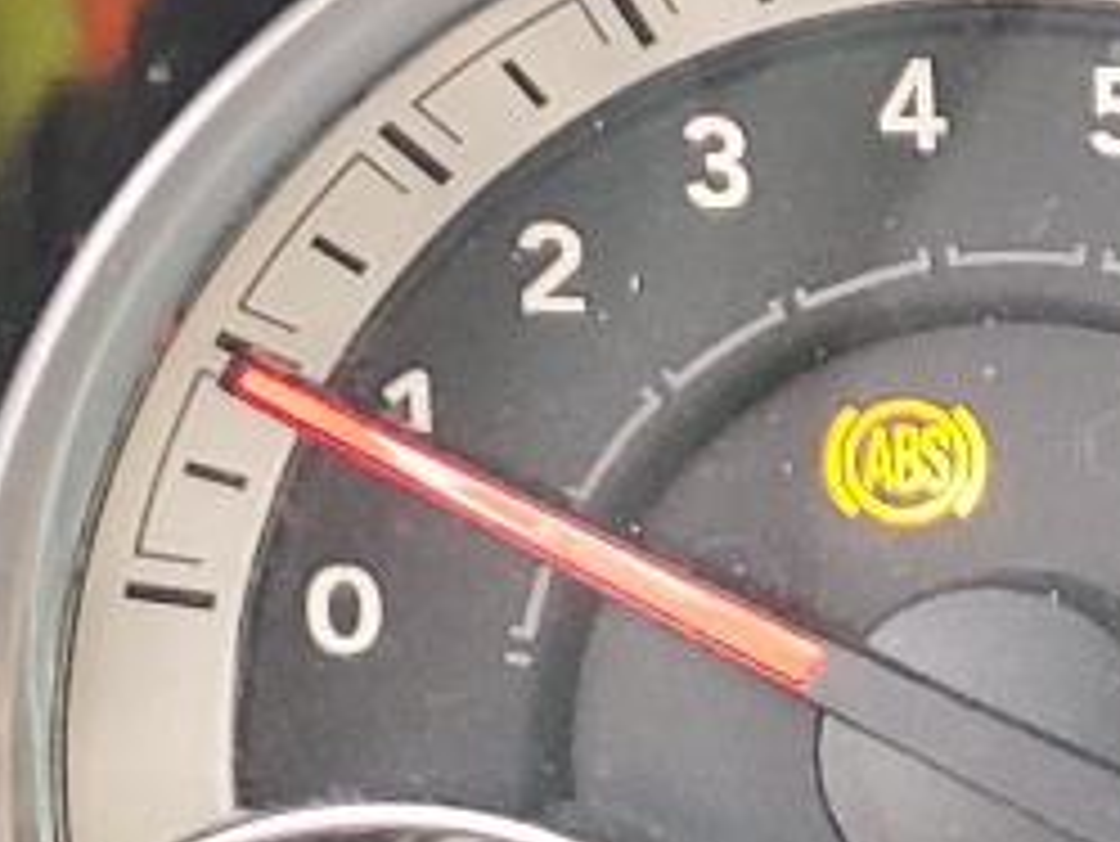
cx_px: 2771
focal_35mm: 167
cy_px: 698
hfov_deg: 10.2
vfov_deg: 8.9
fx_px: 5406
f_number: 1.5
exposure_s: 1/60.2
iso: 66
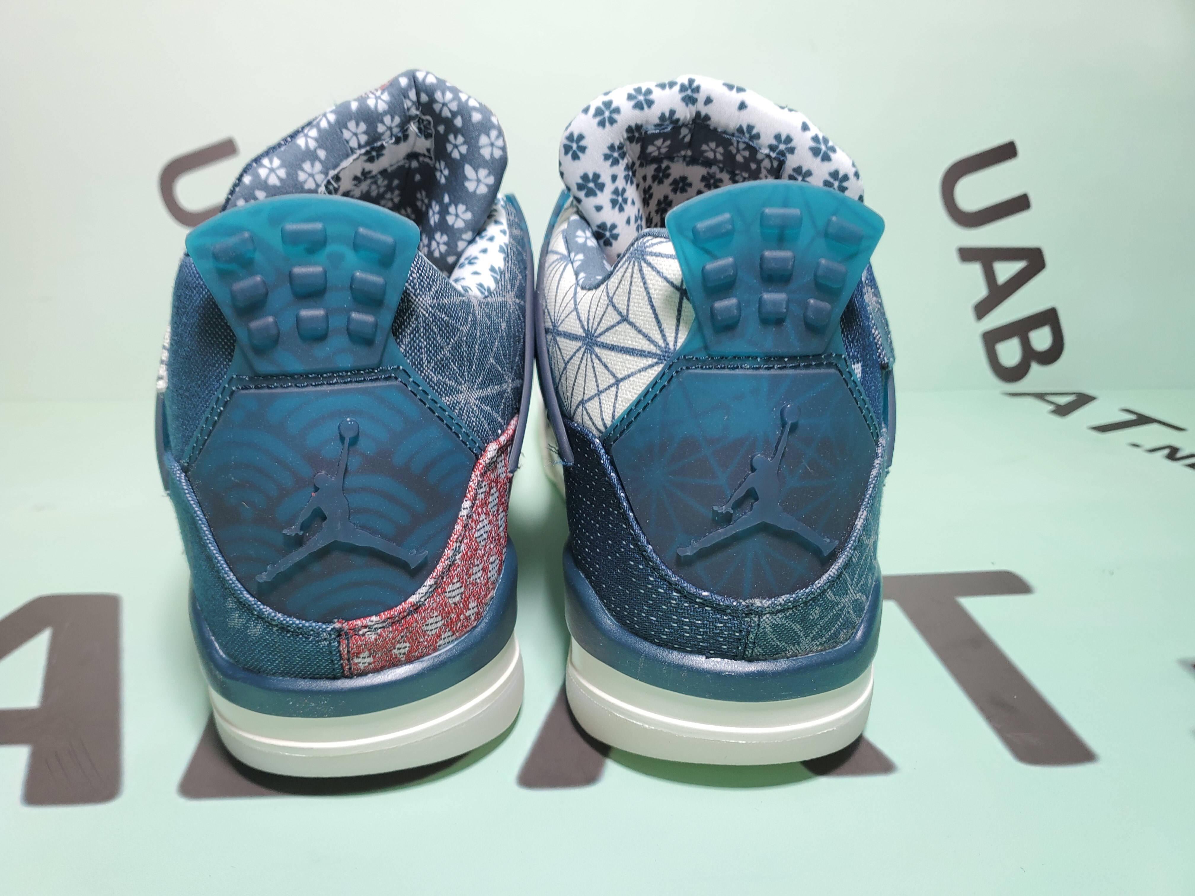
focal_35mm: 26
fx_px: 898
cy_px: 448
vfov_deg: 53.1
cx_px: 598
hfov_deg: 67.3
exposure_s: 1/227
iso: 50
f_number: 1.5
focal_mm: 4.3
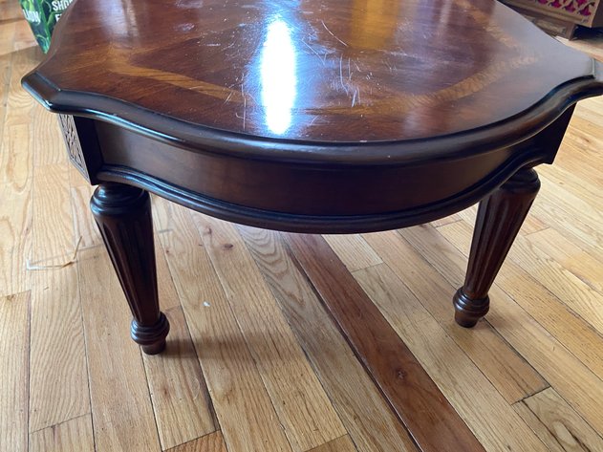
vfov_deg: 53.0
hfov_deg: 67.3
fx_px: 453
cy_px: 226
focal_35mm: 26
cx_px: 302
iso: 500
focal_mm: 4.25
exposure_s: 1/40
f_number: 1.8
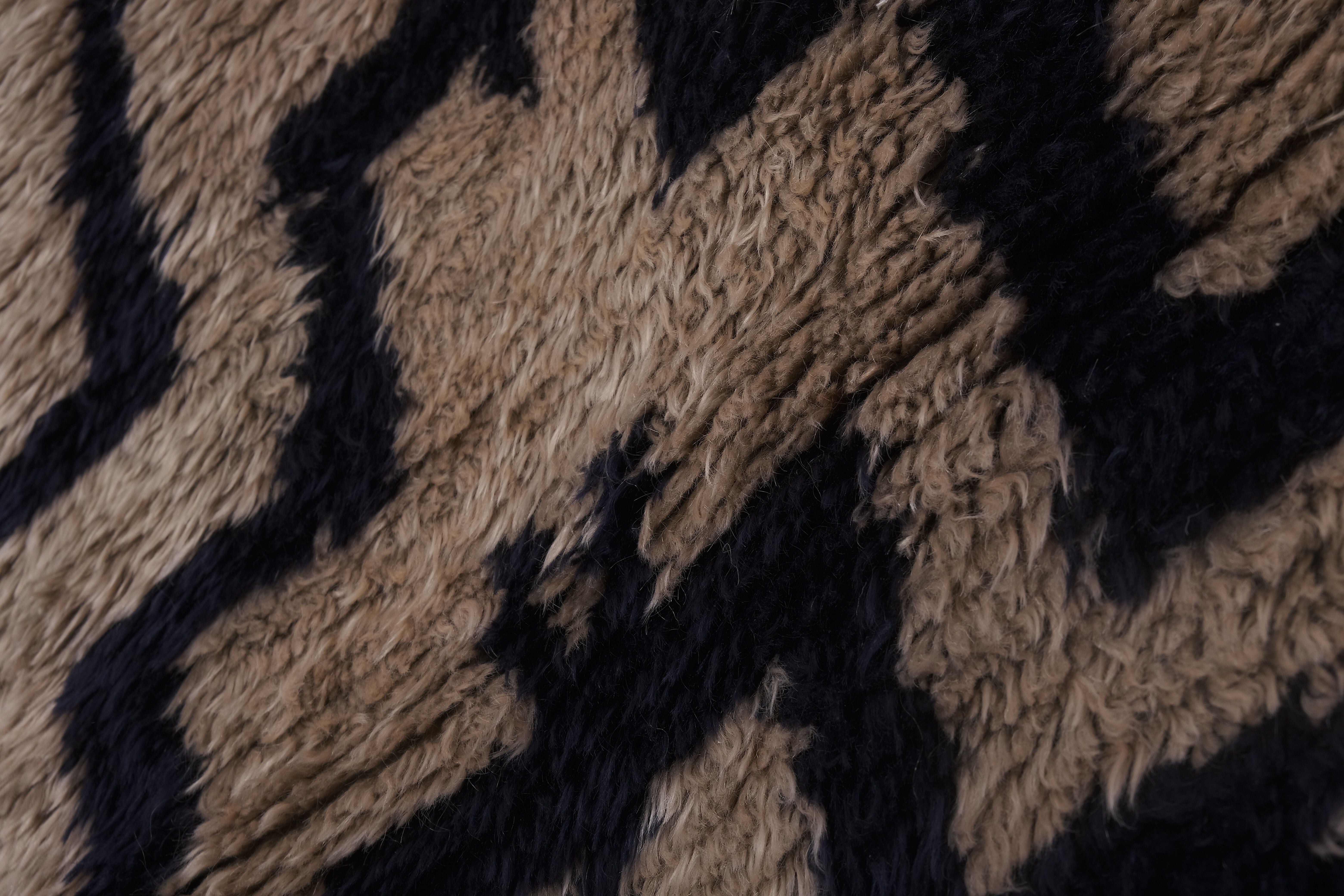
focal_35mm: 83
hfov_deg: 24.5
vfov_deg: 16.5
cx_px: 672
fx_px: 3098
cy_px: 448
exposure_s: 1/160
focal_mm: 55
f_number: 13
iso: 160
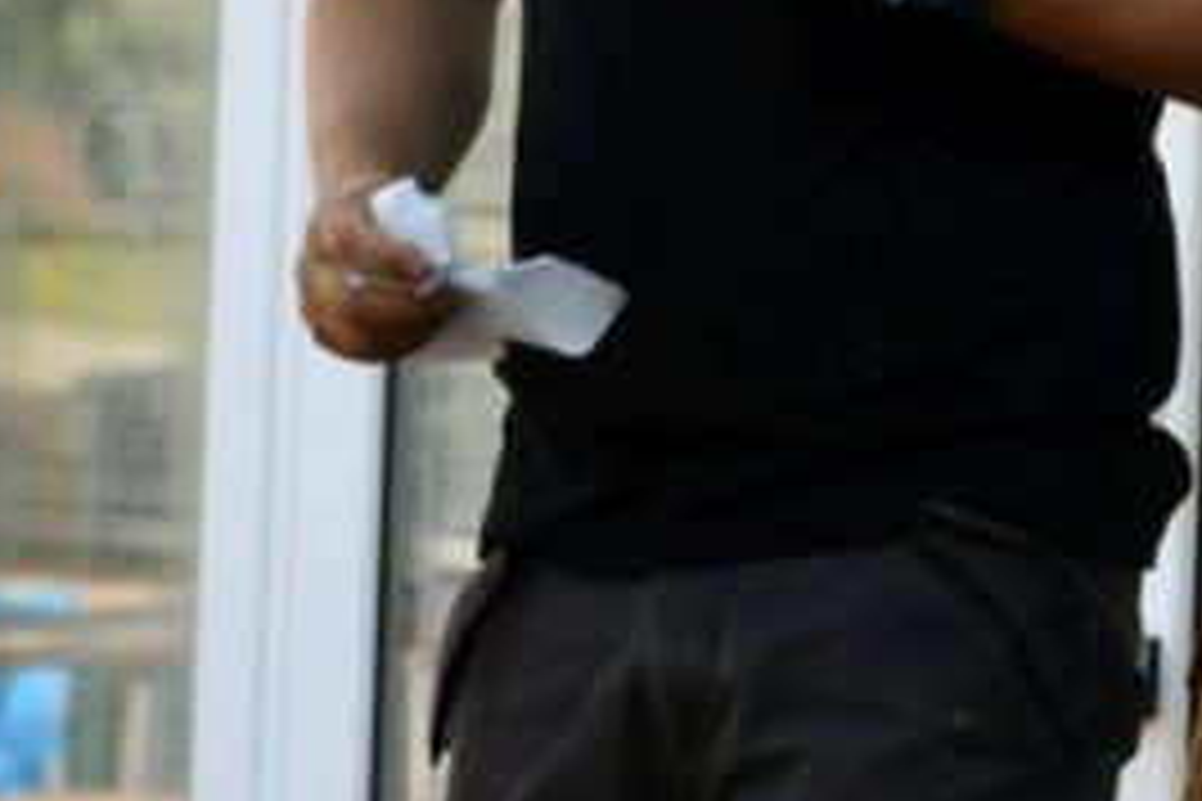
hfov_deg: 3.1
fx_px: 22369
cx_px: 1197
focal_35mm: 670
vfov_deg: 2.1
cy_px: -36
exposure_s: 1/250
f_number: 6.3
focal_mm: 95
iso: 200
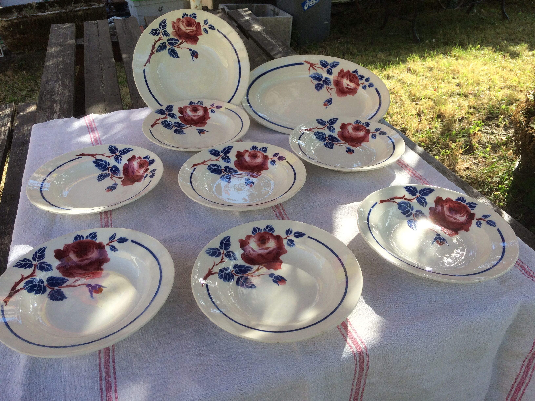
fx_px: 448
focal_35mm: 29
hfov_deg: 61.7
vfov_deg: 48.2
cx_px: 268
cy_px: 200
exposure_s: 1/540
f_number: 2.2
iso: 32
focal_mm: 4.15
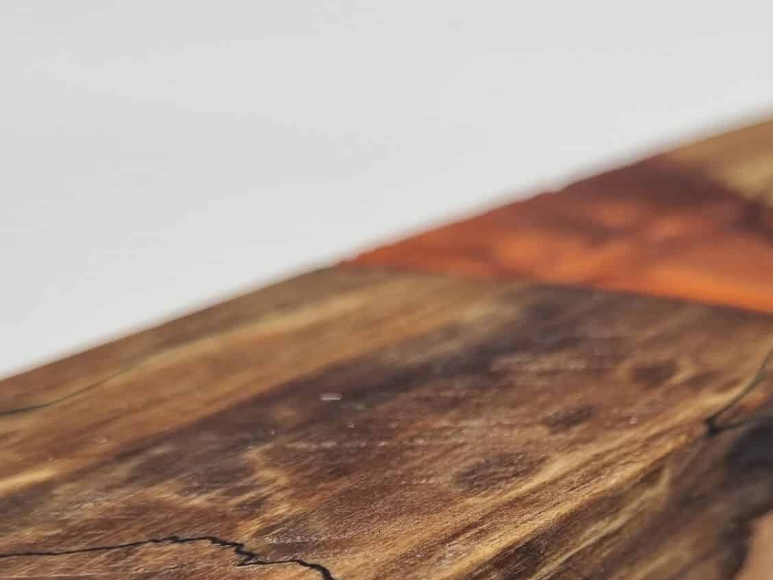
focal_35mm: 59
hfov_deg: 32.6
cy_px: 561
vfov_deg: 23.9
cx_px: 461
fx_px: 1318
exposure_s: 1/421
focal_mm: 5.4
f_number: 1.8
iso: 50
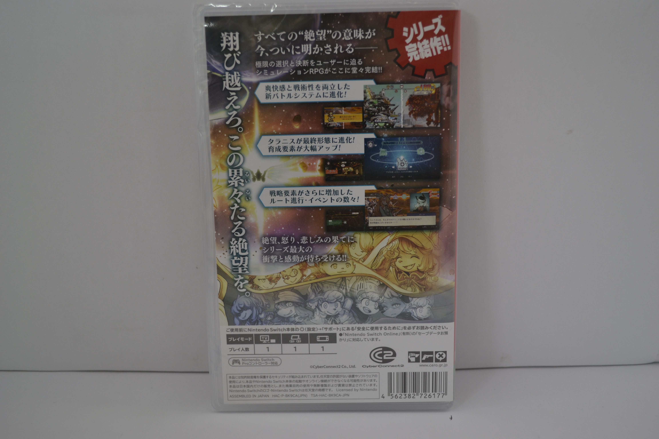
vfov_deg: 40.0
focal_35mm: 33
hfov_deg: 57.2
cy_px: 220
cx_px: 330
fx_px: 604
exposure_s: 1/20
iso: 400
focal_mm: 22
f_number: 4
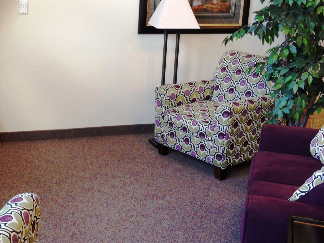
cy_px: 93
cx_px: 88
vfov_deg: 25.2
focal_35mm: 58
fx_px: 543
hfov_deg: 32.7
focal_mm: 4.13
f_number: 2.4
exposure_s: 1/20
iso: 64
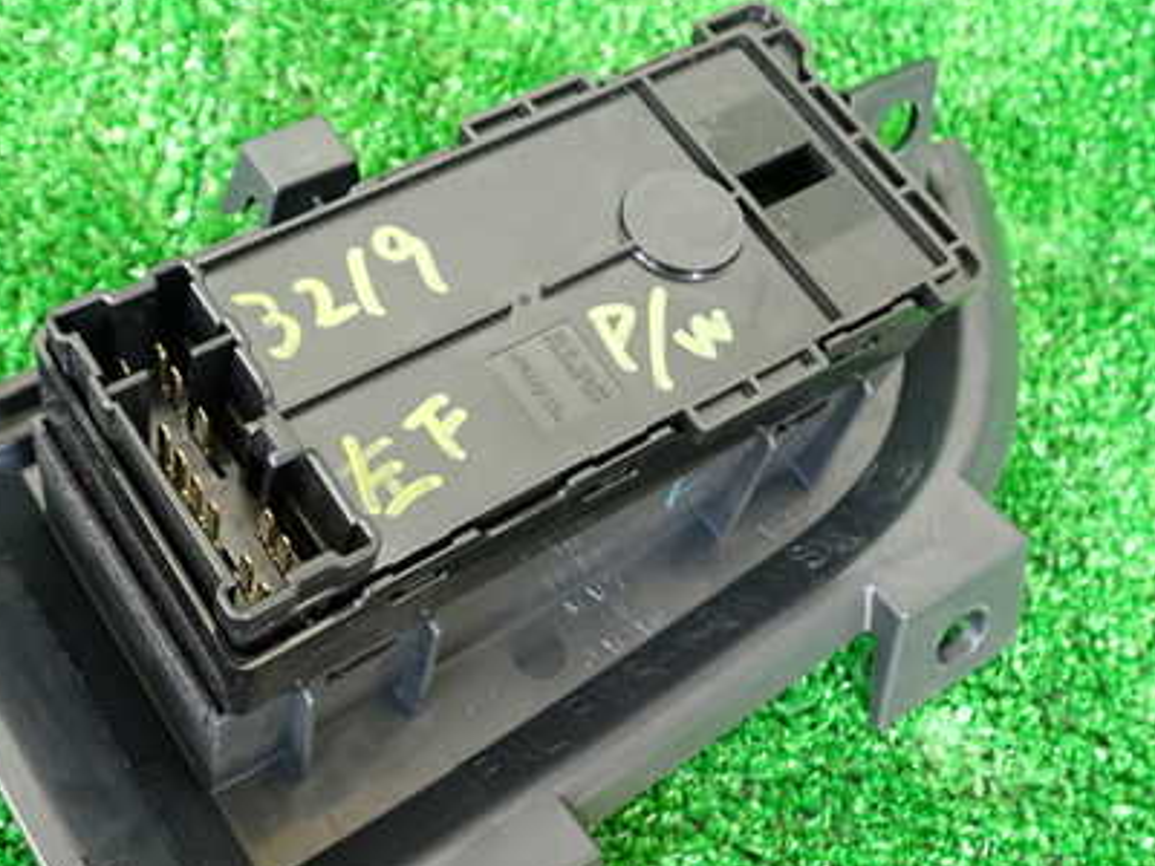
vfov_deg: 32.1
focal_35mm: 45
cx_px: 404
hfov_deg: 41.6
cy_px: 494
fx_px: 1501
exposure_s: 1/30
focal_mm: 5.4
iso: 250
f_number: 2.3
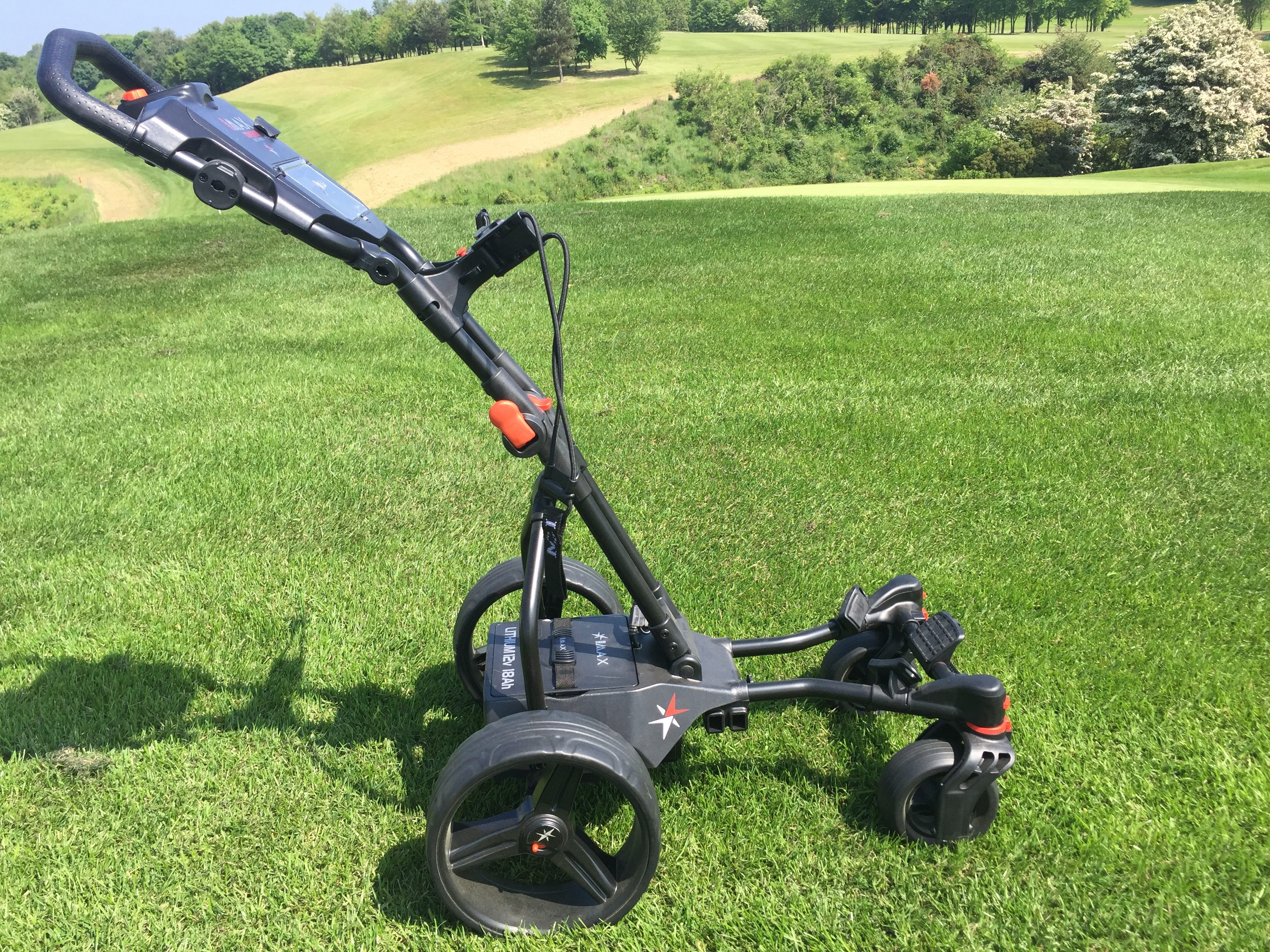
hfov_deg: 61.7
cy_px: 476
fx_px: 1064
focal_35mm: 29
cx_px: 635
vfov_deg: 48.2
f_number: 2.2
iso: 32
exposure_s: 1/824
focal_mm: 4.15
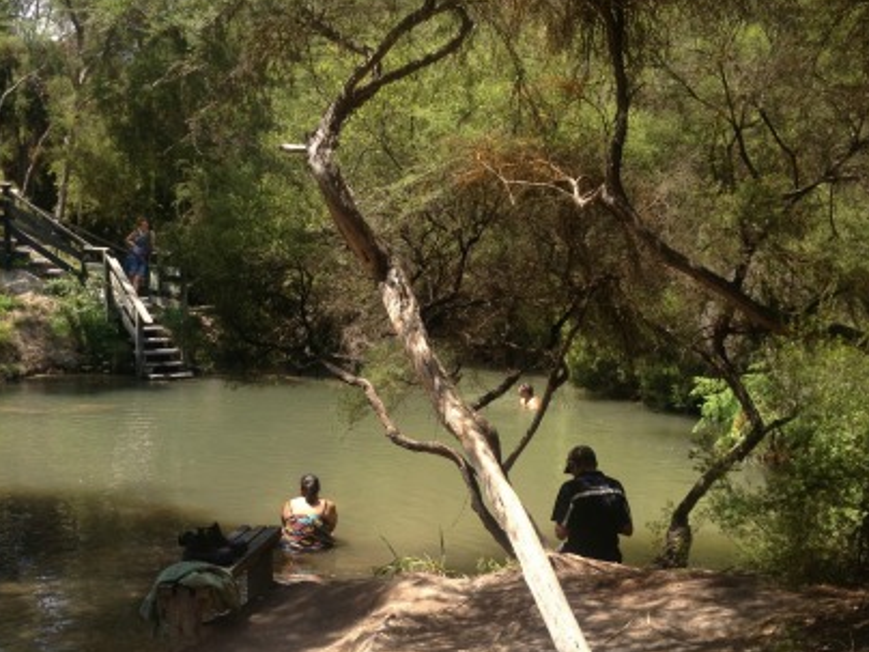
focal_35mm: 52
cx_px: 415
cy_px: 422
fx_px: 1305
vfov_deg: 27.9
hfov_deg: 36.8
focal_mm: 4.28
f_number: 2.4
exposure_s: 1/581
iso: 50
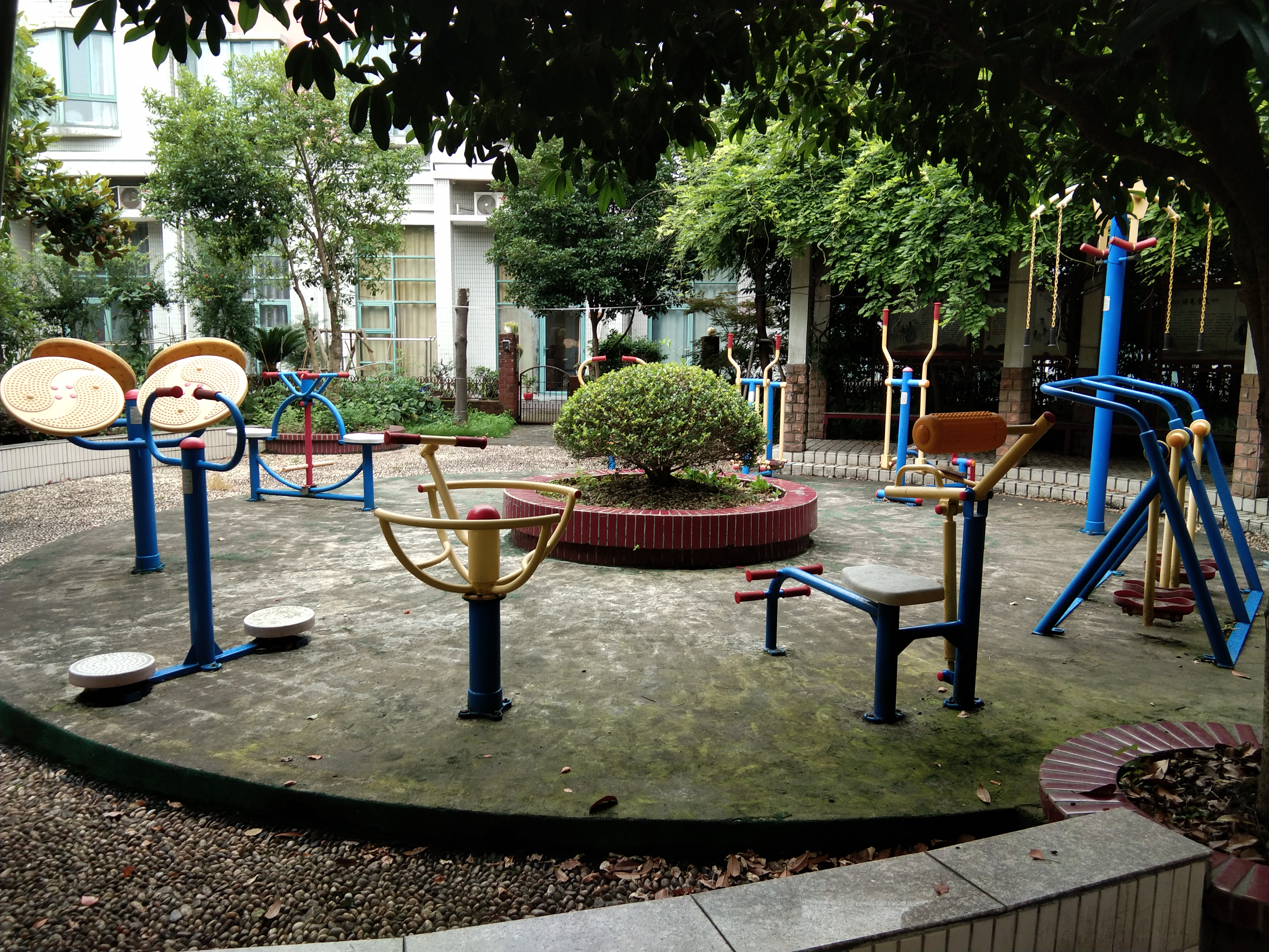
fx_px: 1136
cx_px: 634
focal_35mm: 31
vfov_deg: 45.4
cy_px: 476
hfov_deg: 58.4
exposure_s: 1/100
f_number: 2.2
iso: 100
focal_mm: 3.69
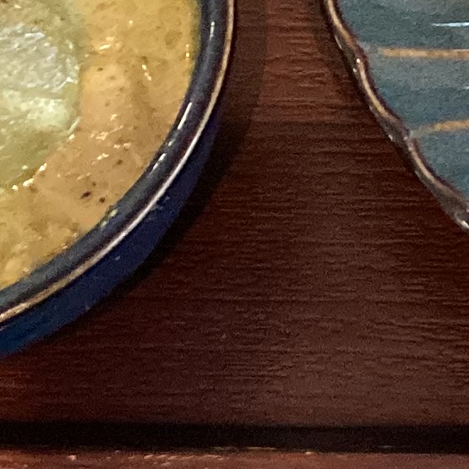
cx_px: 933
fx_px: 2468
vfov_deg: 10.5
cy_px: -253
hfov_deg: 10.1
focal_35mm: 161
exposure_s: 1/50
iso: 400
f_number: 2.4
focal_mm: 3.3
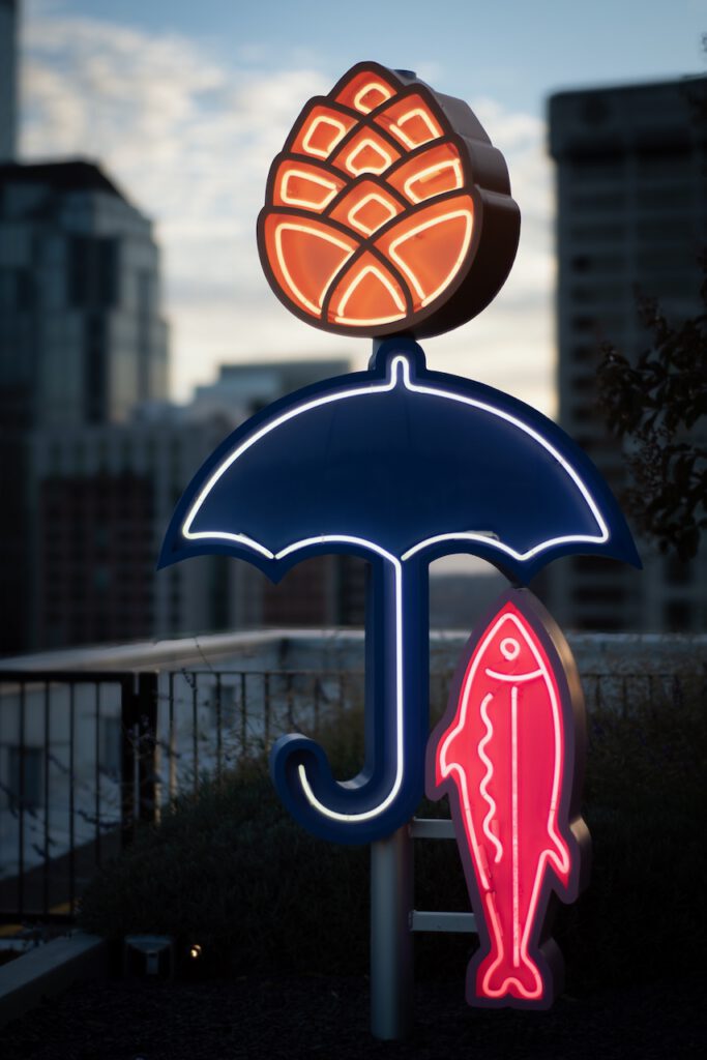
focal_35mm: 75
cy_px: 530
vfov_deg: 27.0
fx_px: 2208
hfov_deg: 18.2
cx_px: 354
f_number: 1.8
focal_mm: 50
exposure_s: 1/1600
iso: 100
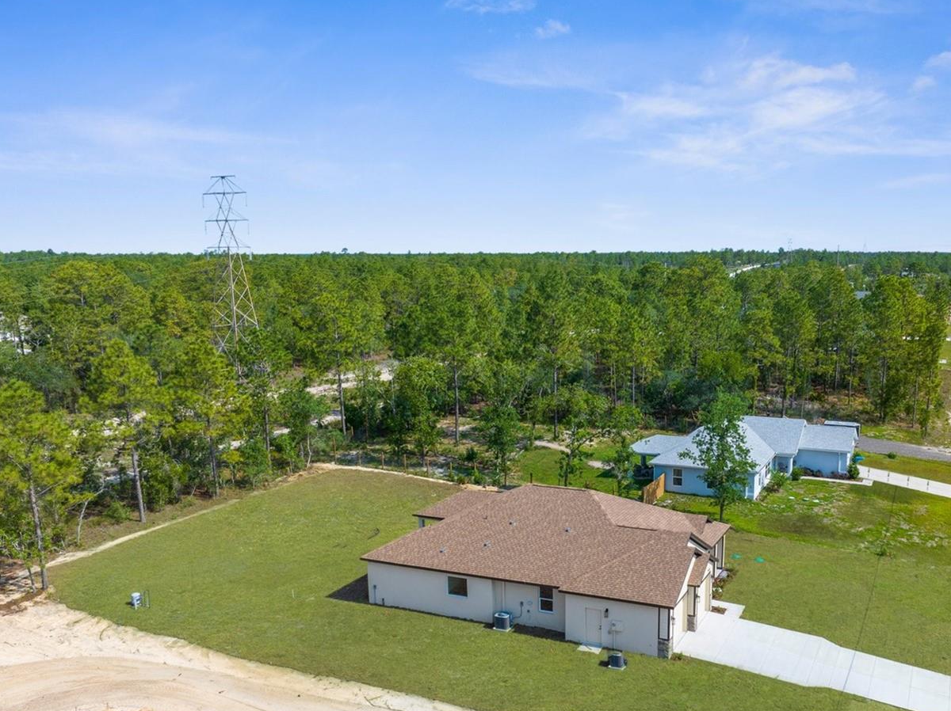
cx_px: 596
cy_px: 456
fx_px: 878
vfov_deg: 43.7
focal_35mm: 32
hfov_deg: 56.2
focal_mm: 12.29
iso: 100
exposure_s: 1/500
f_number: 6.3
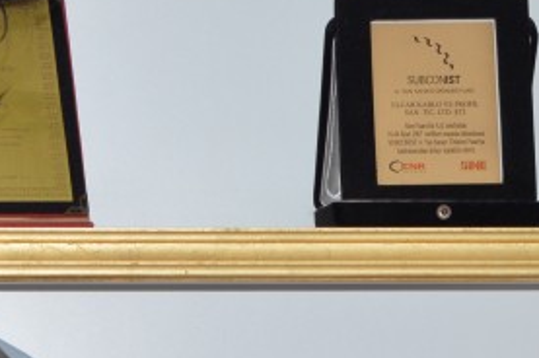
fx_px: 5146
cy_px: 500
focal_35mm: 344
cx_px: 301
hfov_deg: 6.0
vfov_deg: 4.0
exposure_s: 1/60
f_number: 8
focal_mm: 55
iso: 280
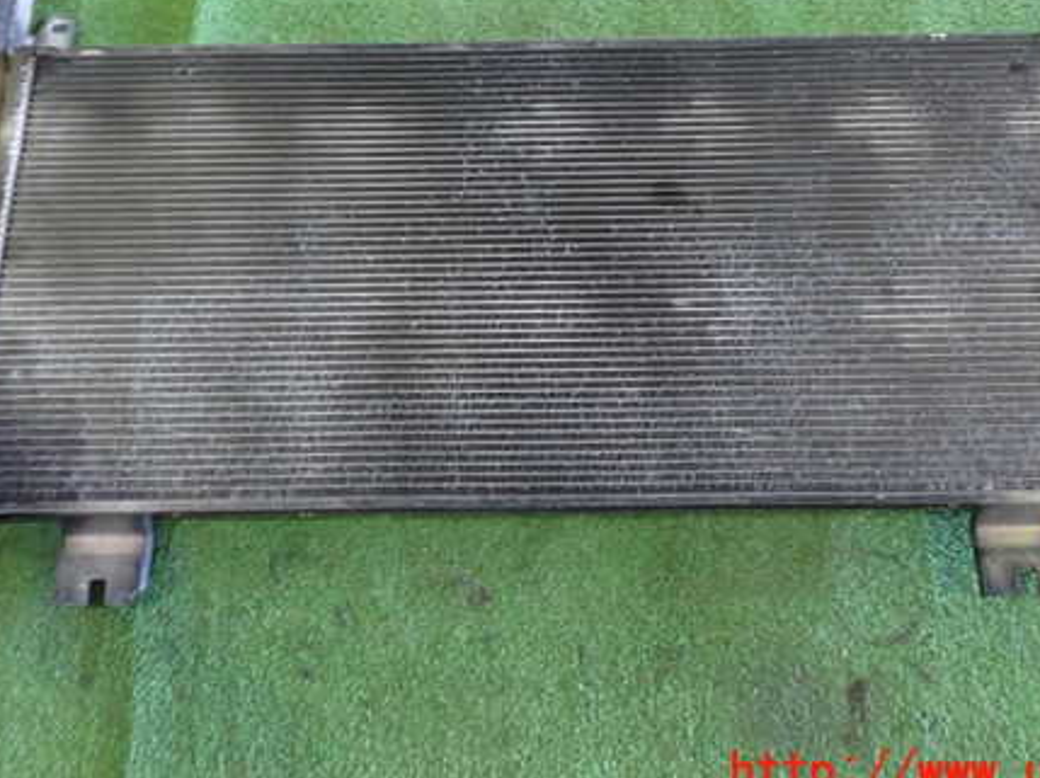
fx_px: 1261
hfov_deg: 44.8
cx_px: 550
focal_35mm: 42
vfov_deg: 34.0
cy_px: 259
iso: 800
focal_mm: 5.4
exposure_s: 1/30
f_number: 2.3
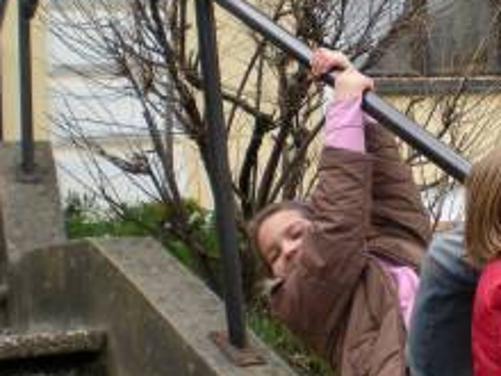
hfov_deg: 20.6
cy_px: 276
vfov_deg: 16.0
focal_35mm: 92
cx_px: 495
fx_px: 1332
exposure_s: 1/136
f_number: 4.6
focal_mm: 6.3
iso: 64
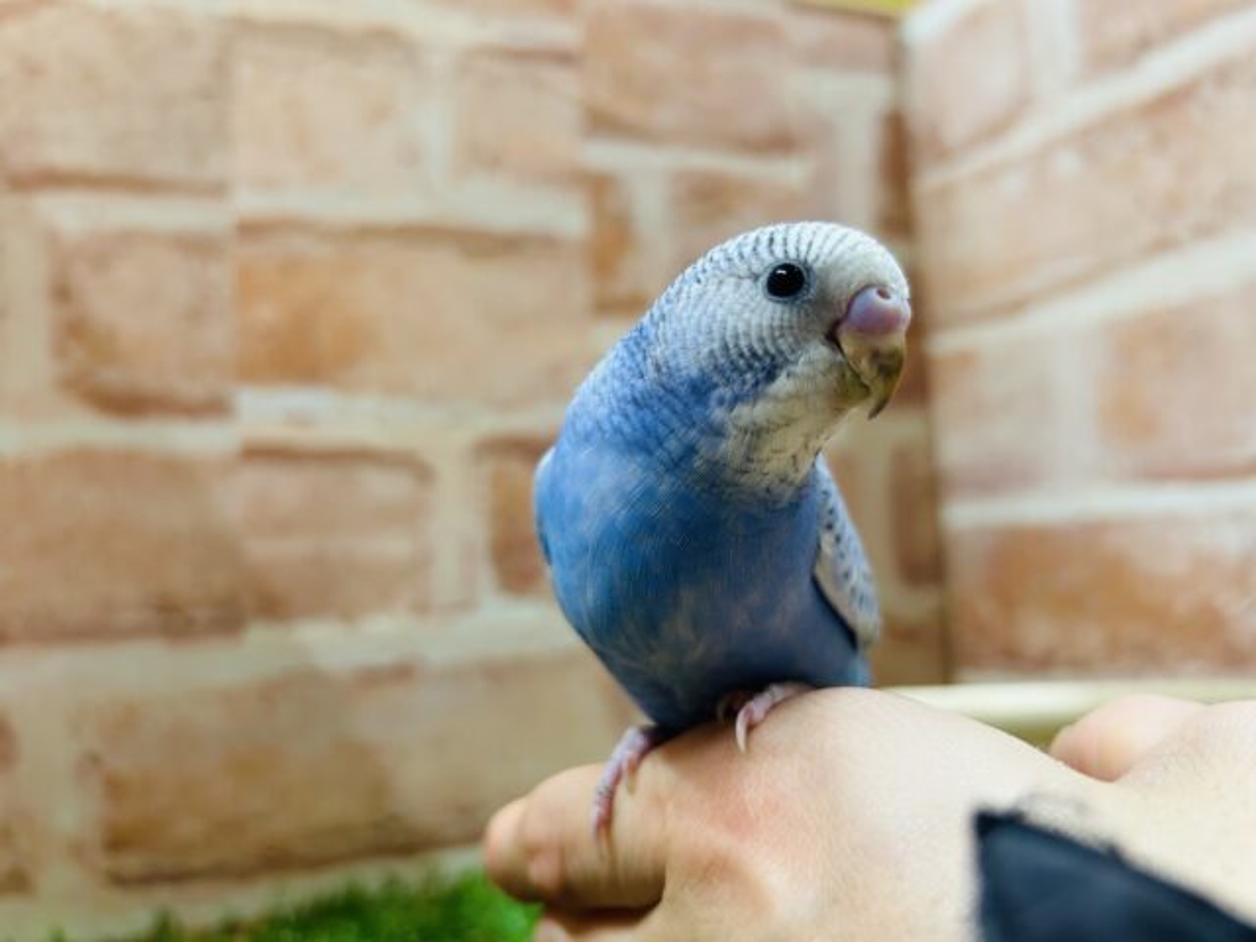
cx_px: 628
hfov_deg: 67.3
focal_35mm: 26
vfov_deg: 53.1
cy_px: 471
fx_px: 943
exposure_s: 1/100
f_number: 1.5
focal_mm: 5.7
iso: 125
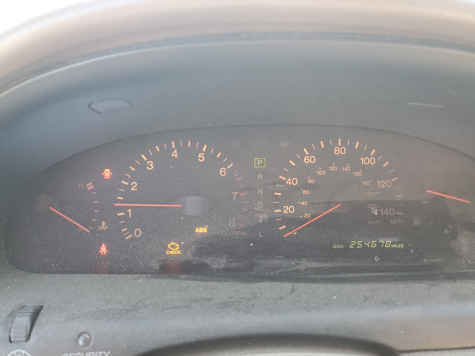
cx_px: 238
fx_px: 357
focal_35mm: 26
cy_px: 178
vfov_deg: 53.1
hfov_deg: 67.3
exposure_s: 1/100
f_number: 1.5
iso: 90
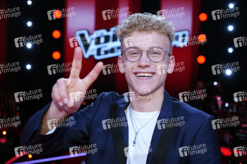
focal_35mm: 49
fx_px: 336
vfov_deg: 27.5
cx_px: 124
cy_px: 82
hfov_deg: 40.4
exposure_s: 1/100
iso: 1600
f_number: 4.5
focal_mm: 49
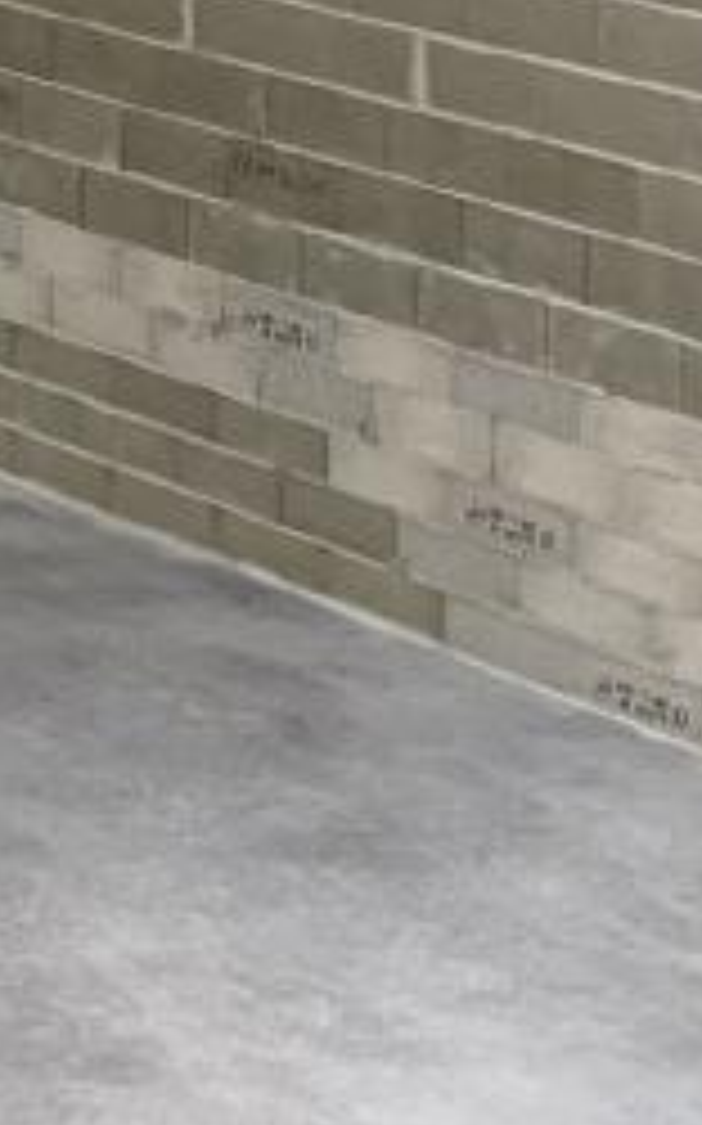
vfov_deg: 14.1
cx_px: -1058
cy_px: -414
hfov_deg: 8.4
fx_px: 4321
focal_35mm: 141
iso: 200
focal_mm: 4.2
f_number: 1.6
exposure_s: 1/60
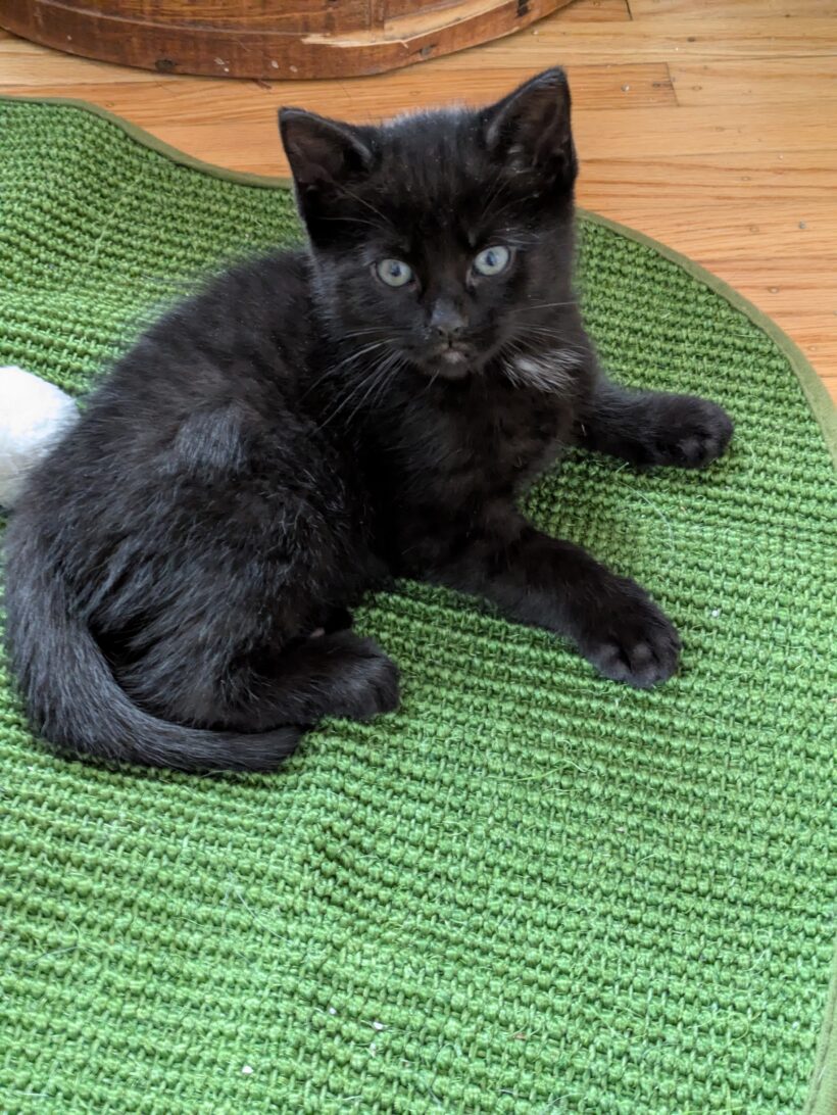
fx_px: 1643
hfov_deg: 28.6
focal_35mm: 51
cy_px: 558
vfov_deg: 37.5
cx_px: 418
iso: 446
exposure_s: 1/24
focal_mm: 5.43
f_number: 1.89
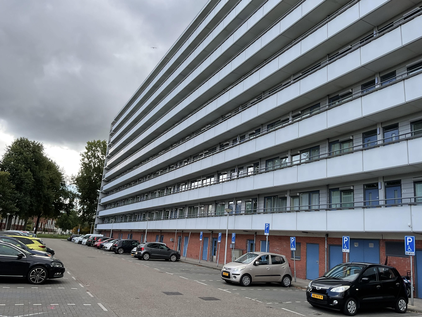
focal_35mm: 29
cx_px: 211
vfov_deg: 48.2
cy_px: 158
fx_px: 354
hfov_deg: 61.7
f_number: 1.8
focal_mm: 3
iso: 16
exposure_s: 1/446
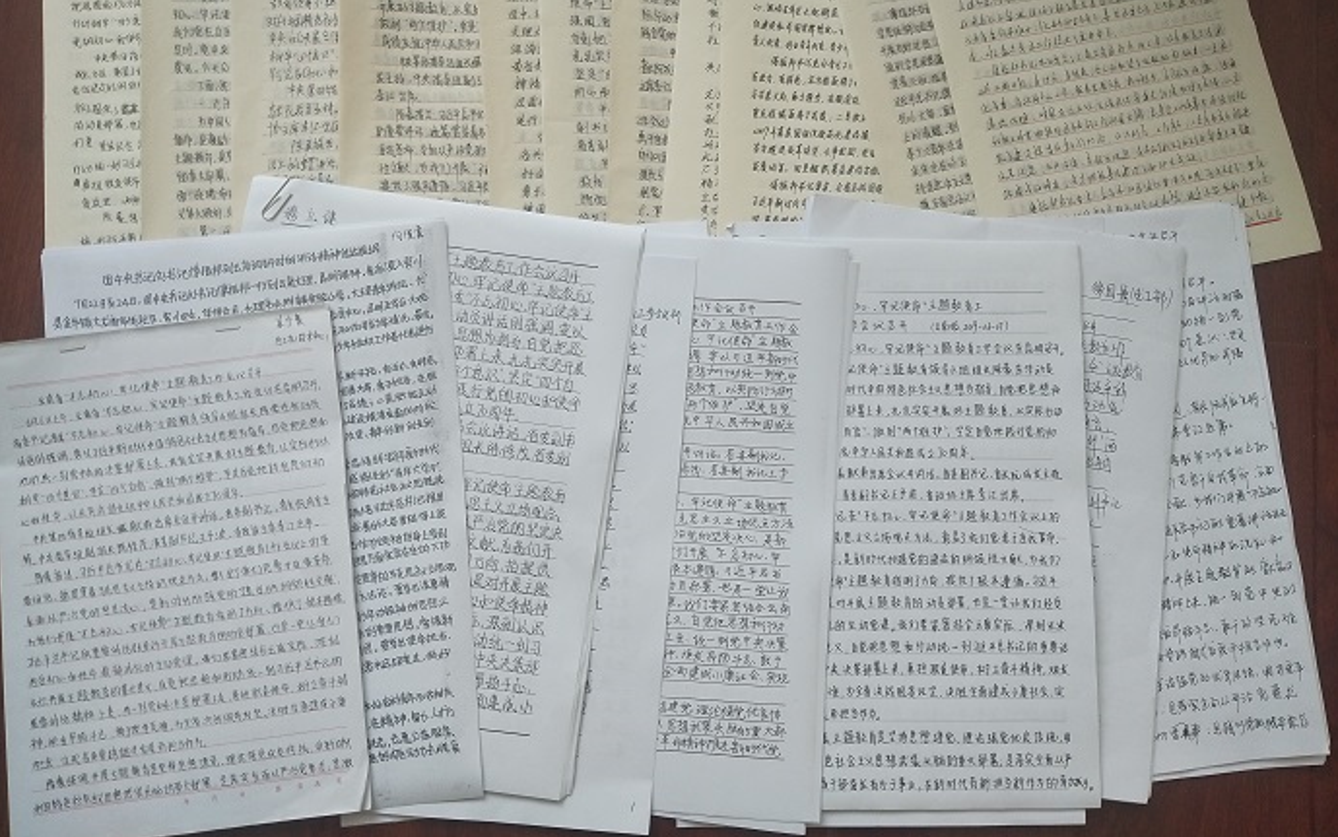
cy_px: 339
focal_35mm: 28
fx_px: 1021
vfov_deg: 44.4
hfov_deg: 66.5
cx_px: 678
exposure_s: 1/50
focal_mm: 3.88
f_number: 2
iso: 100
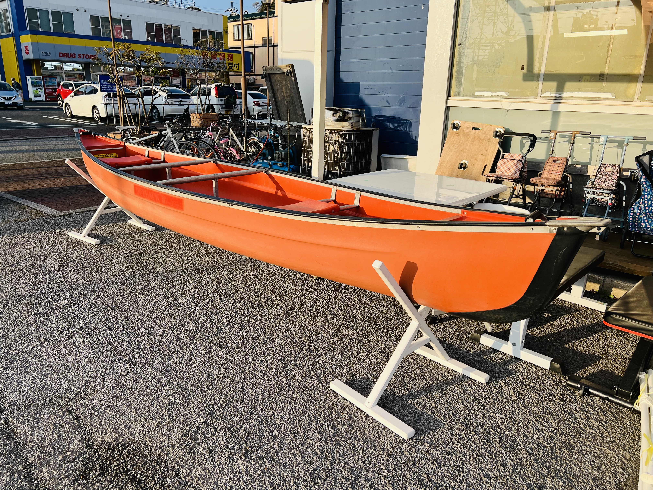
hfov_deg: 67.3
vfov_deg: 53.1
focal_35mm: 26
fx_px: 490
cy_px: 245
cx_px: 326
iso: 50
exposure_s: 1/1779
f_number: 1.5
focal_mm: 5.7
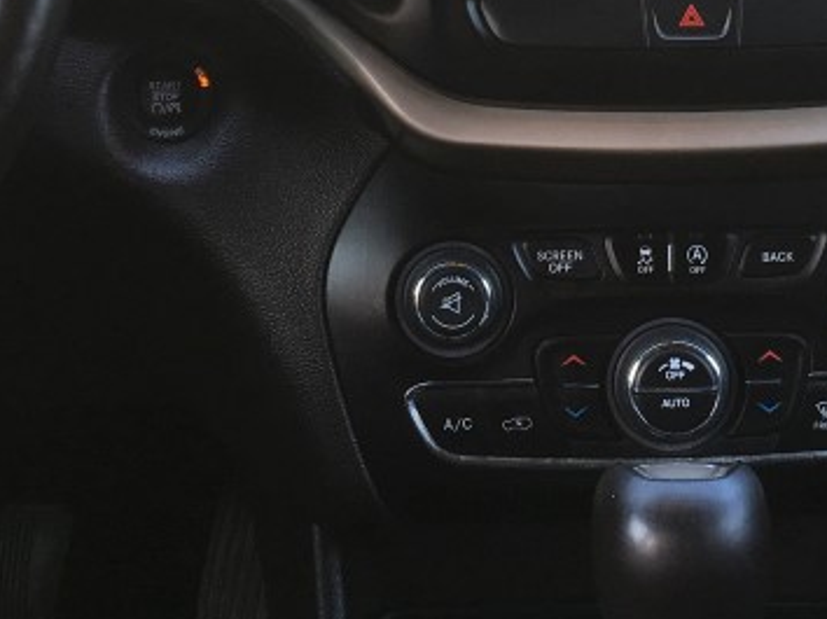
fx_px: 2005
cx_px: 596
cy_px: 0
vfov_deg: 17.2
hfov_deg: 23.1
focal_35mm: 84
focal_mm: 4.15
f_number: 2.2
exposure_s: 1/60
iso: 32
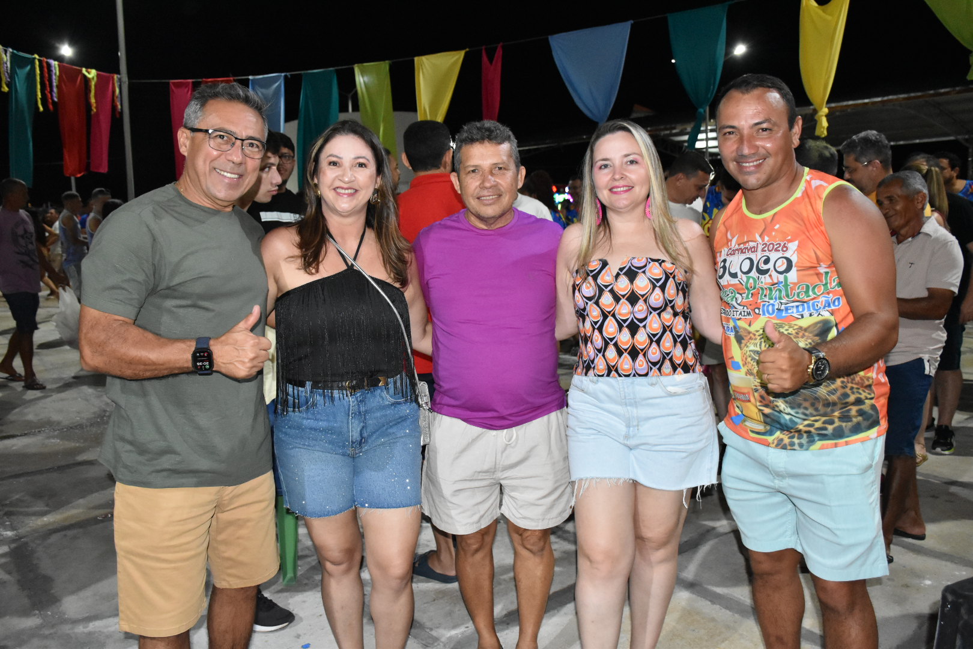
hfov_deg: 61.9
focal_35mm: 30
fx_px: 811
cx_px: 486
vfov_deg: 43.6
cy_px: 324
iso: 3200
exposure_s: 1/100
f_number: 4
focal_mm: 20
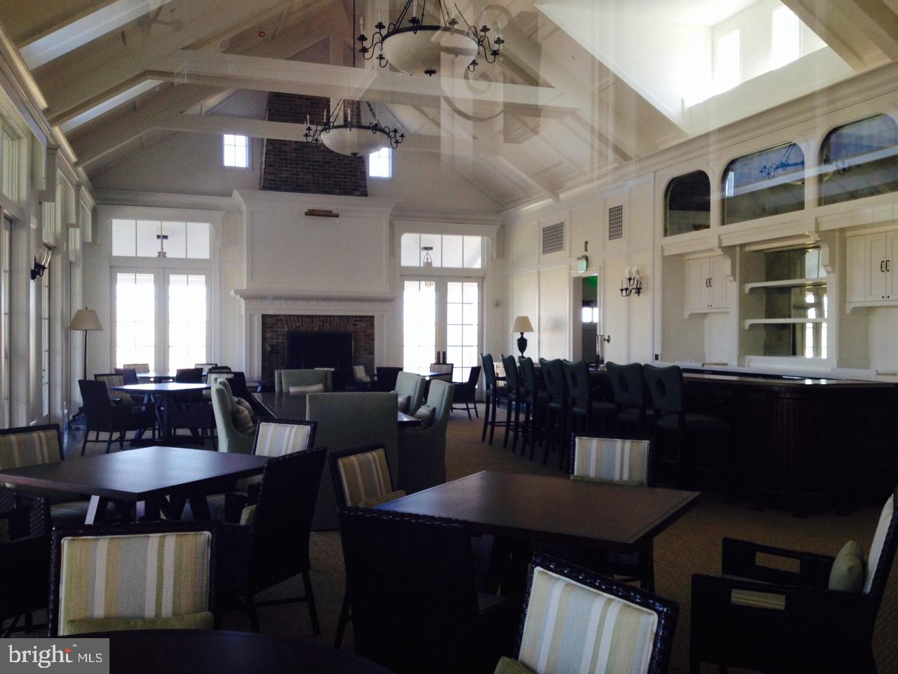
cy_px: 337
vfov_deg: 40.7
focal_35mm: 35
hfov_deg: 52.6
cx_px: 449
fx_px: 908
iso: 50
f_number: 2.4
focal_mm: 4.28
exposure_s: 1/40
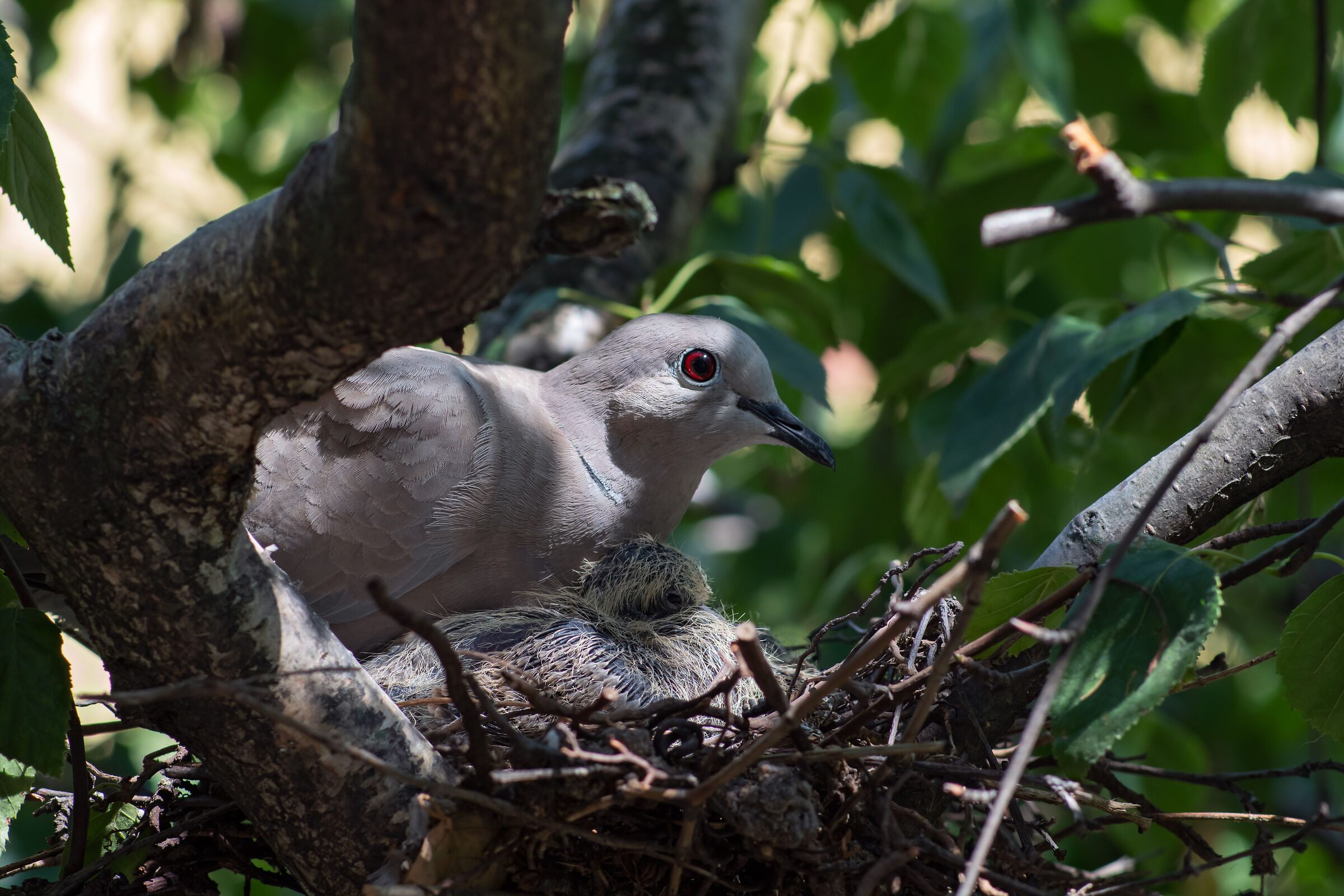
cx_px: 672
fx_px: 5600
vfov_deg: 9.1
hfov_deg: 13.7
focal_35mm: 150
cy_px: 448
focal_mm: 100
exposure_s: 1/160
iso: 400
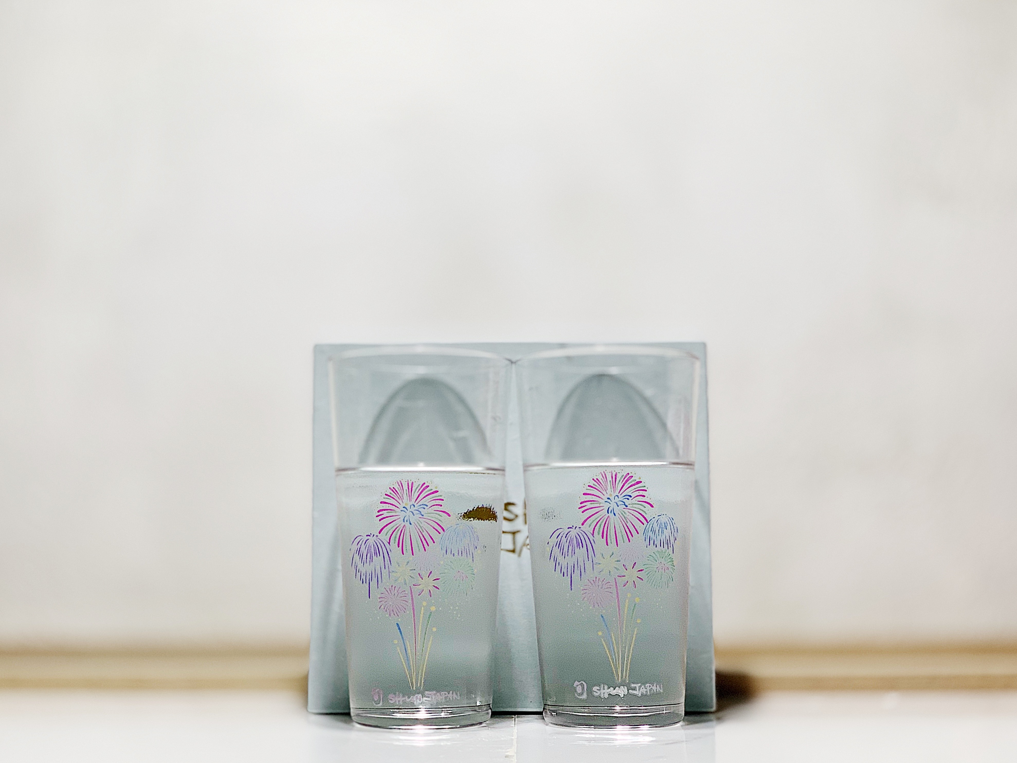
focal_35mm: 52
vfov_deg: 28.0
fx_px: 1528
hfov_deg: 36.8
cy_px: 382
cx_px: 508
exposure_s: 1/99
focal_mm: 6
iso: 100
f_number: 2.4
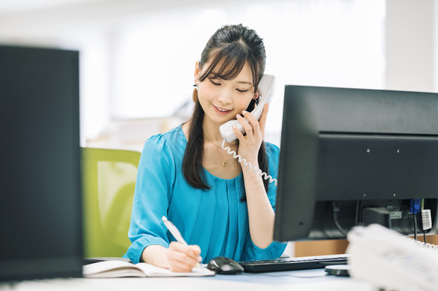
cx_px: 219
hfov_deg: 19.5
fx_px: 1277
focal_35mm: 105
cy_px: 146
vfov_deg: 13.0
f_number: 1.8
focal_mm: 105
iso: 320
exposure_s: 1/200
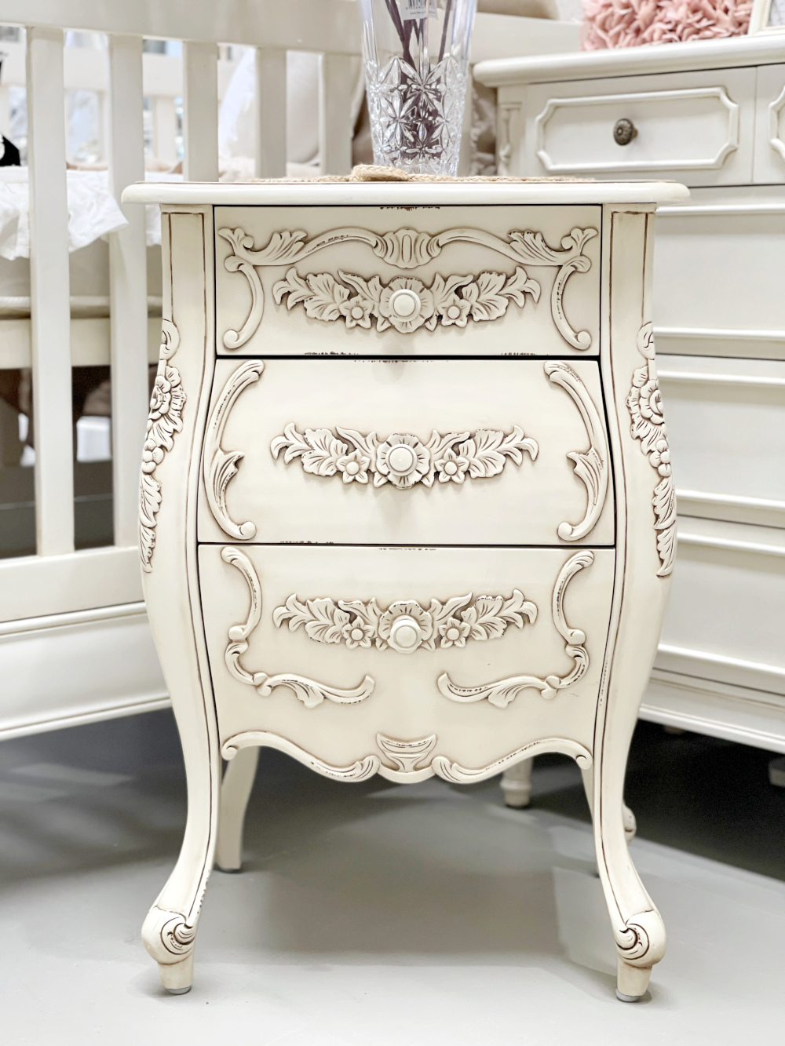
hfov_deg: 22.9
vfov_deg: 30.3
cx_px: 392
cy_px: 523
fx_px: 1935
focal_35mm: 64
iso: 125
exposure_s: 1/121
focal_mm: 7.5
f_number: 2.2
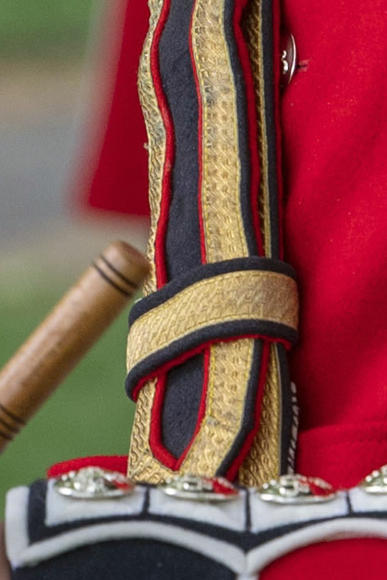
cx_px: -229
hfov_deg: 1.9
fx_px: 11512
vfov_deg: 2.9
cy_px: -118
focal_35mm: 714
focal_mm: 85
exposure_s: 1/200
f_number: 3.5
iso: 400
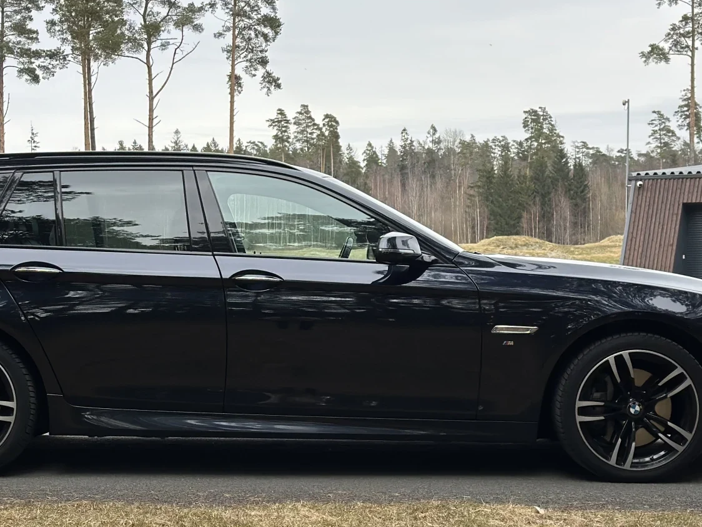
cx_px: 220
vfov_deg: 18.0
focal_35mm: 82
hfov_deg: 23.7
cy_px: 328
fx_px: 1663
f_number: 1.78
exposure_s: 1/384
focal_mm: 6.86
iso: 80
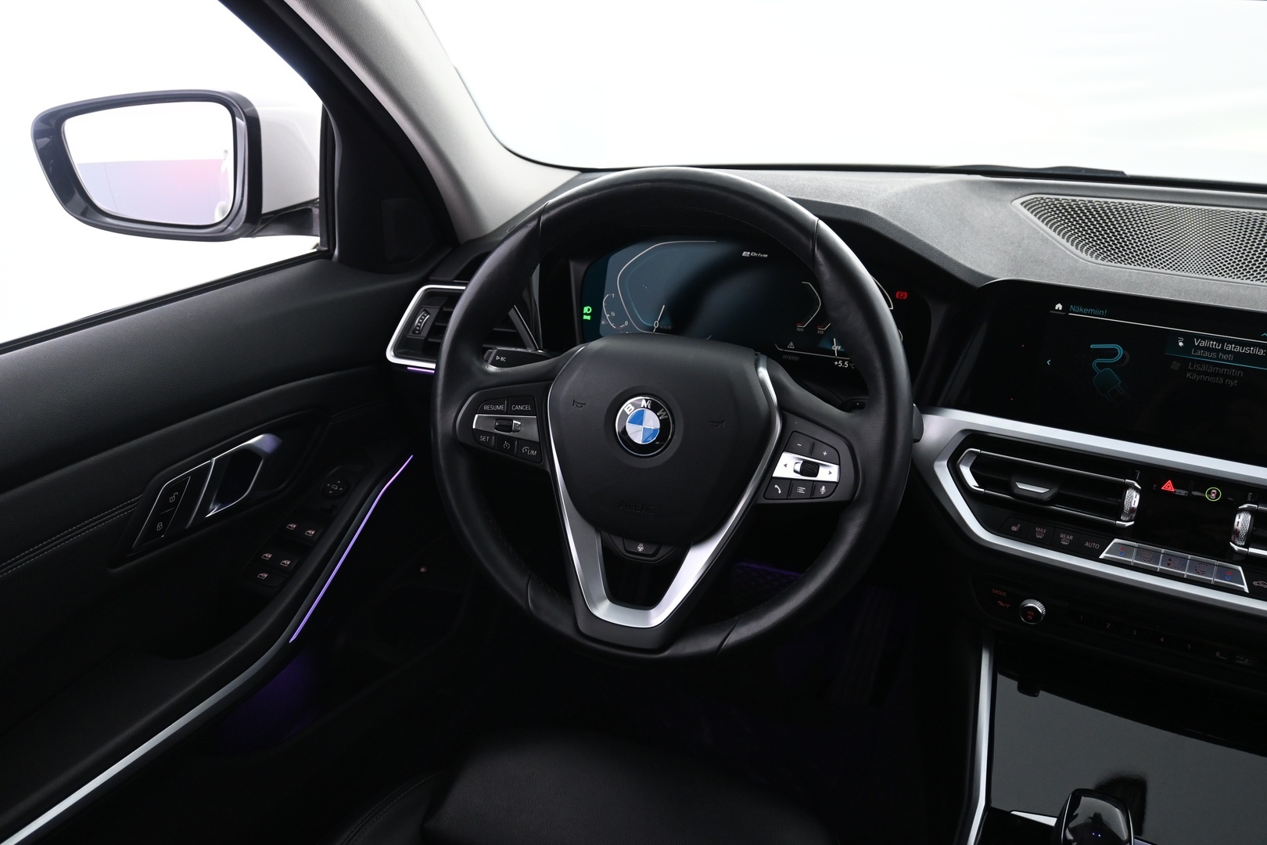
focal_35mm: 31
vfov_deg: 42.6
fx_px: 1082
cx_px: 634
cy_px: 422
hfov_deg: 60.7
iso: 1250
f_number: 3.8
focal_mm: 20.5
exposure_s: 1/30
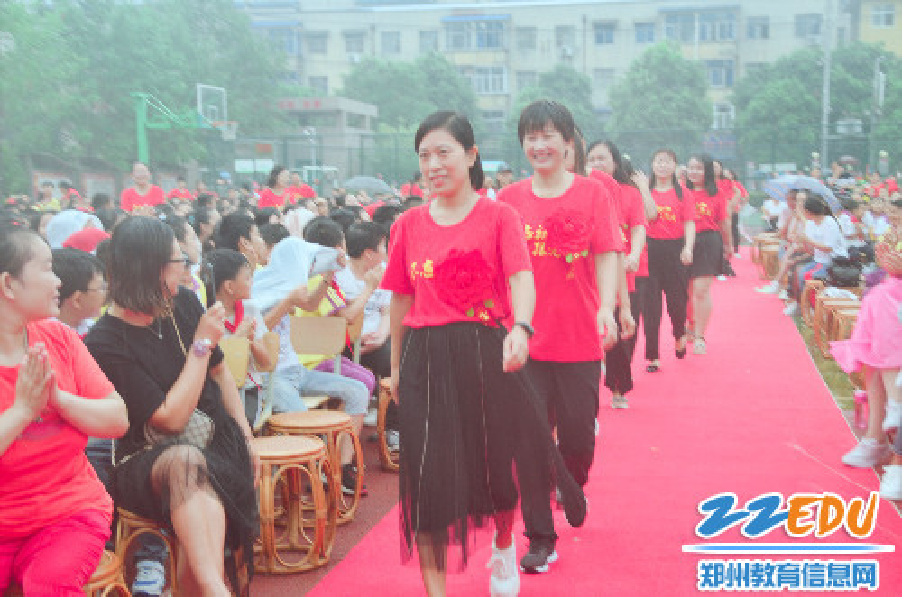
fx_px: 1425
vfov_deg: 23.7
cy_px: 298
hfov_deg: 35.1
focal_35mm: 57
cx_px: 451
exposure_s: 1/100
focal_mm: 38
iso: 400
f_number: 5
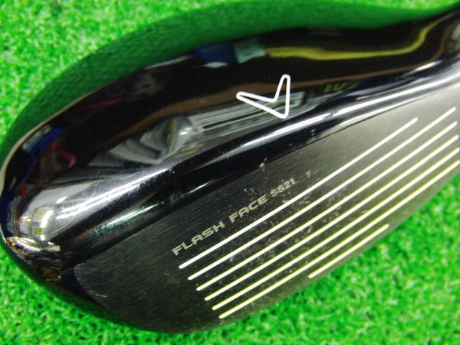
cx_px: 230
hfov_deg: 50.1
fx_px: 492
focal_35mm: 37
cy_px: 172
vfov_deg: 38.7
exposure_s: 1/10
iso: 400
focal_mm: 6.42
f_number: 3.6
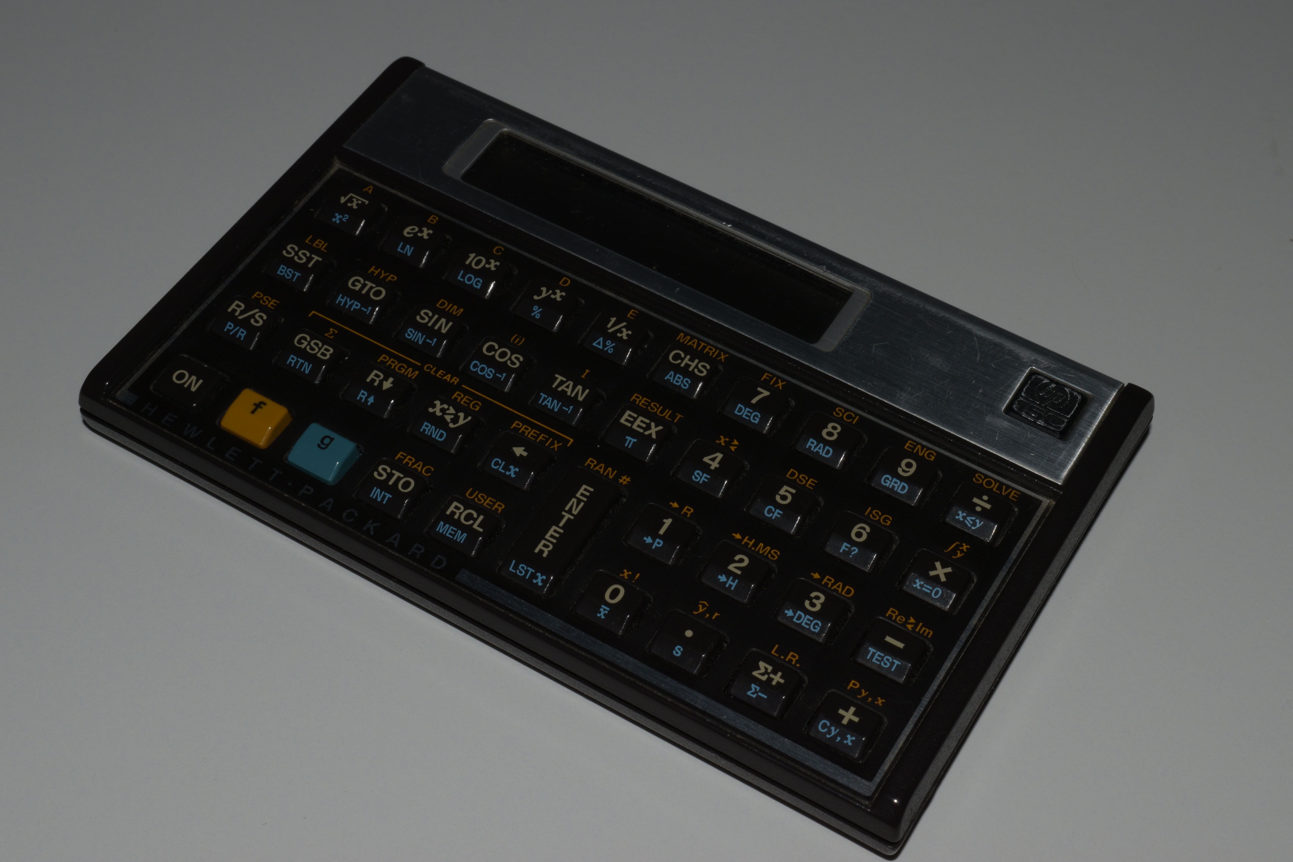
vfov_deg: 22.6
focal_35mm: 60
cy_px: 431
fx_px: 2155
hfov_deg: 33.4
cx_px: 646
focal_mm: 40
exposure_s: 1/200
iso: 100
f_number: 29
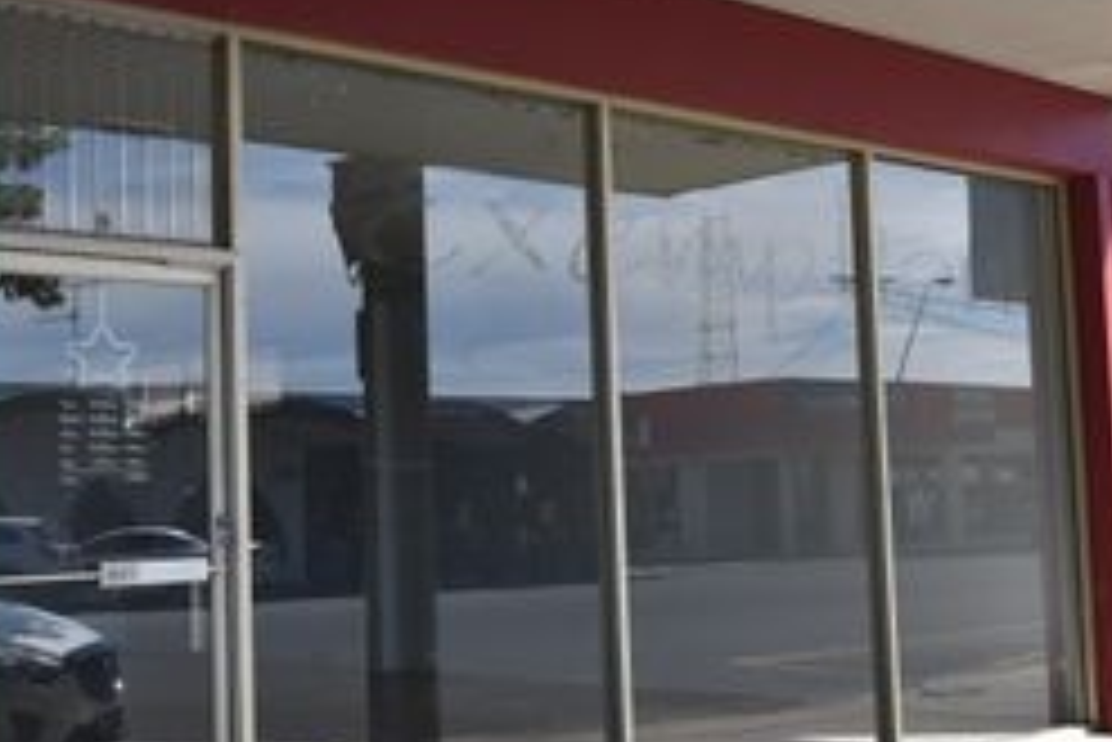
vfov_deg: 23.8
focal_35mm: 57
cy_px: 349
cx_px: 576
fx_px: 1762
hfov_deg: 35.0
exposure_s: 1/500
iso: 640
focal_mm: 20
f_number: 8
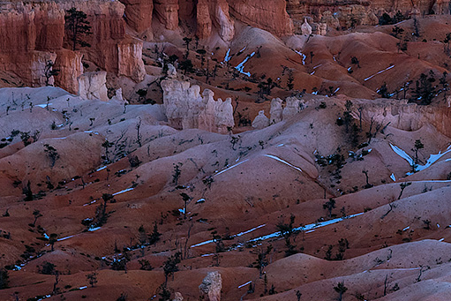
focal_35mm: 316
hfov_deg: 6.5
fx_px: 3960
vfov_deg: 4.3
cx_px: 522
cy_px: -49
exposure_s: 1/800
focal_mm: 85
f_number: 3.2
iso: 200
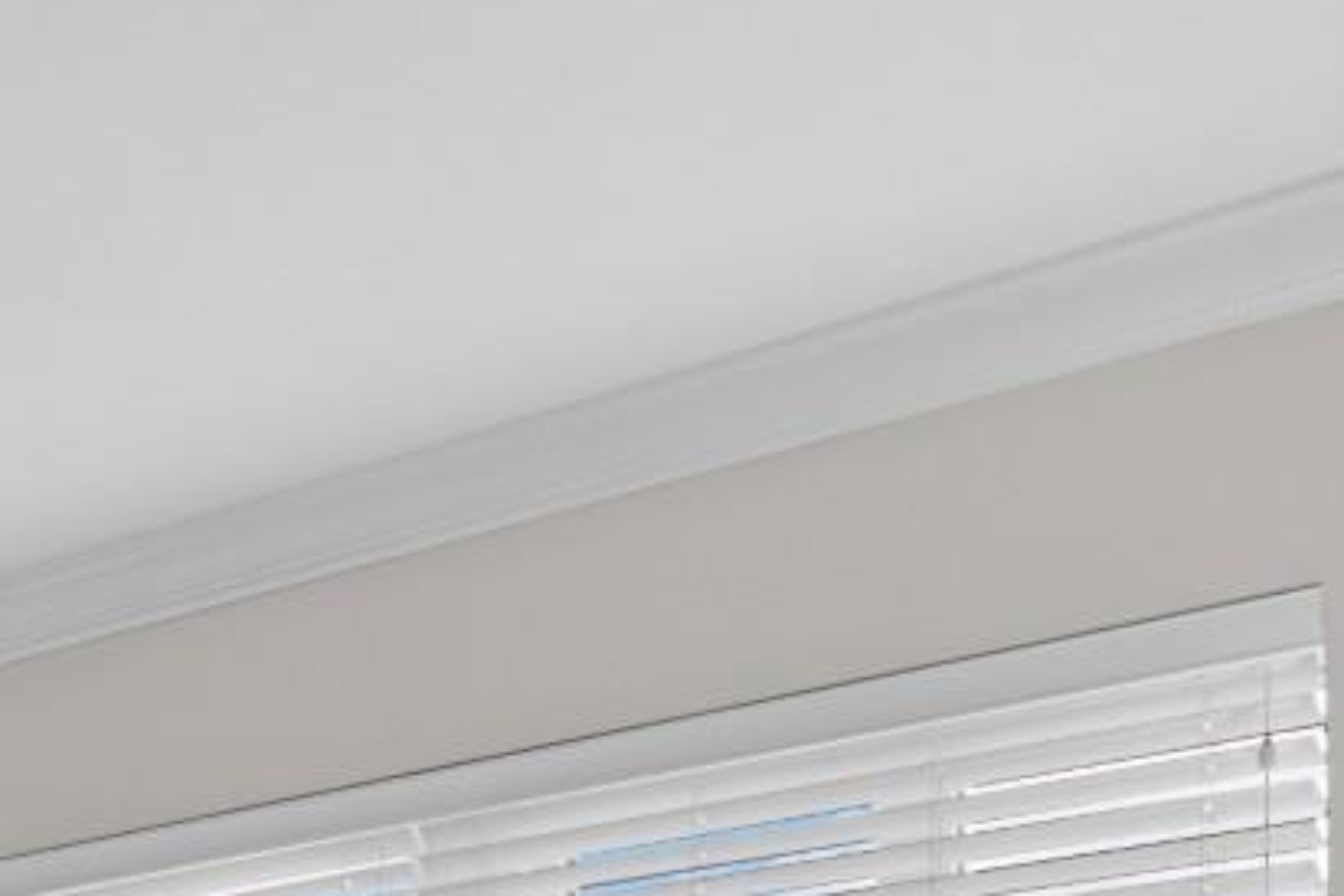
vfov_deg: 16.7
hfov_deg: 23.2
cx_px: -647
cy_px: 1485
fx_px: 2650
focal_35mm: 71
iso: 100
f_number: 4.8
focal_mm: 12
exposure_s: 1/5
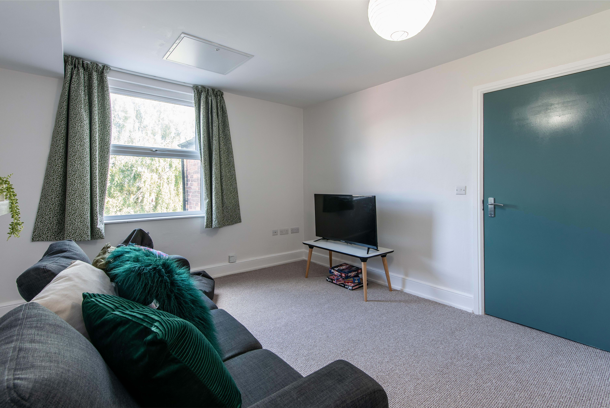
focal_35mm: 16
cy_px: 204
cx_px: 305
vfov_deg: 73.9
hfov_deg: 96.7
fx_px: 271
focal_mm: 16
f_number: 14
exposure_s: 1/3
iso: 100
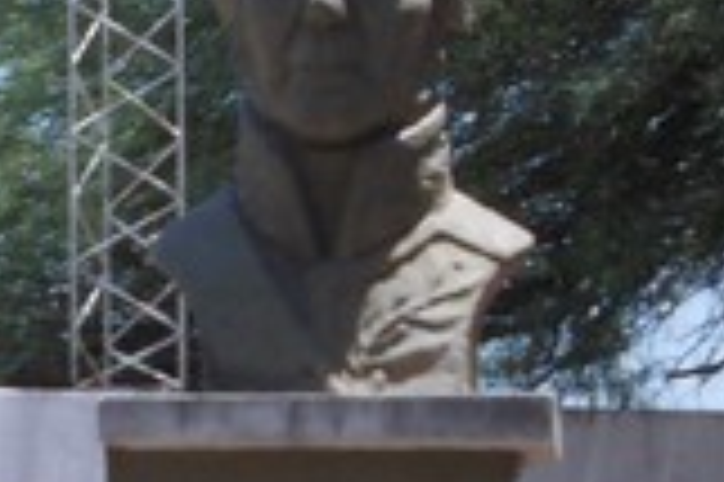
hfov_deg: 5.8
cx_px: -270
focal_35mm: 352
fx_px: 7072
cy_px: 613
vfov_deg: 3.9
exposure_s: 1/500
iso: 80
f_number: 4.3
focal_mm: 10
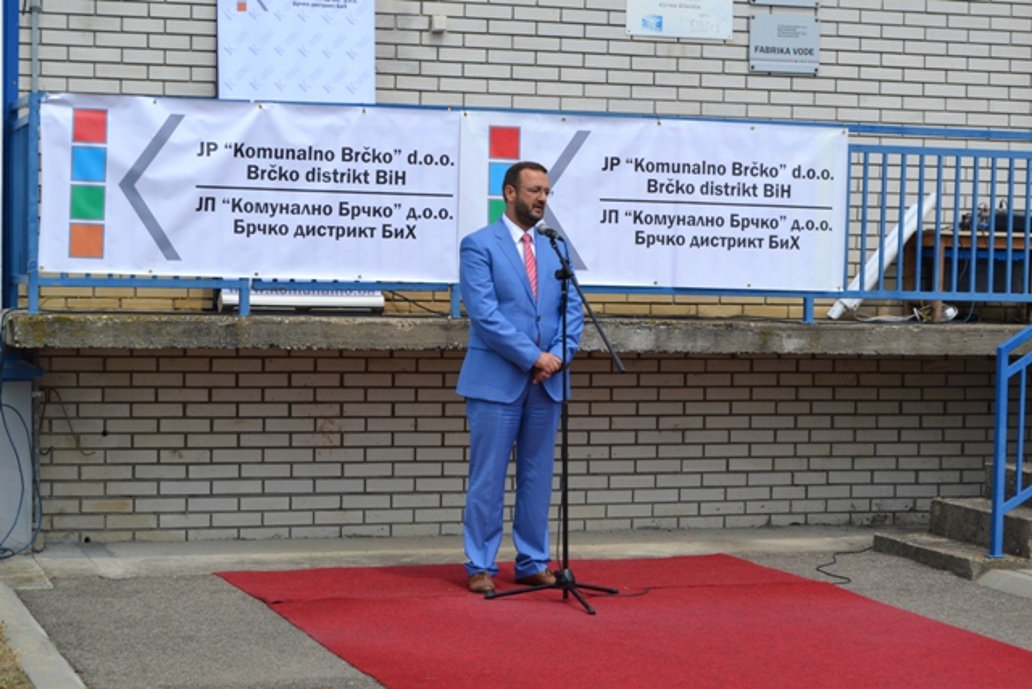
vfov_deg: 16.6
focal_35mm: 82
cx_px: 516
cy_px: 344
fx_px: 2365
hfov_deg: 24.6
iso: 100
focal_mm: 55
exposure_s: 1/250
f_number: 8
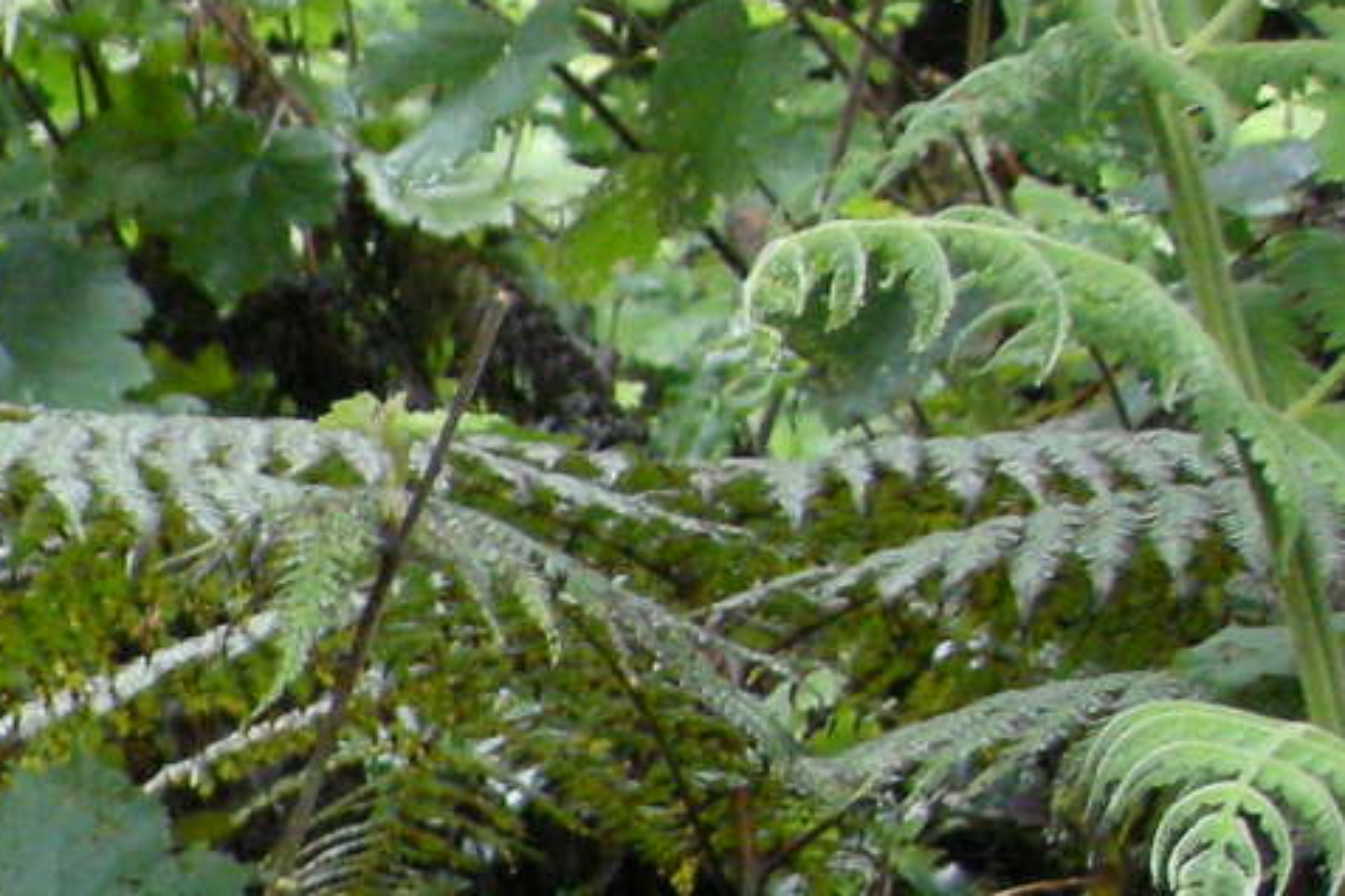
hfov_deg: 9.7
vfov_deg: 7.3
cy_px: 1674
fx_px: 6837
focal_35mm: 183
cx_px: -2027
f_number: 2.7
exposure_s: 1/64
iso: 282
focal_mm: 7.5
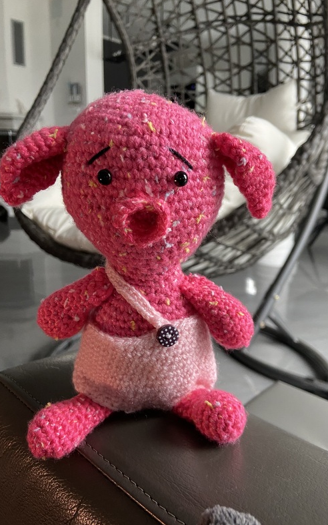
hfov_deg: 44.5
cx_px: 174
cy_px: 262
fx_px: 400
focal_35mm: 28
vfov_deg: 66.5
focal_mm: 4.25
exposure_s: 1/50
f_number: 1.8
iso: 320
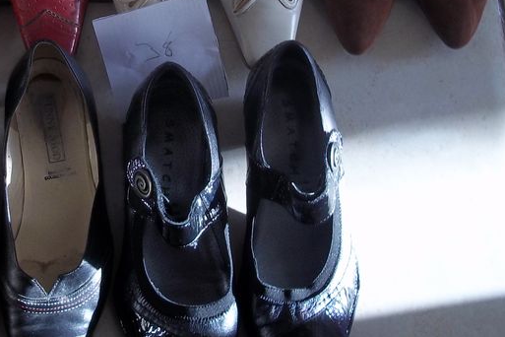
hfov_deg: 27.4
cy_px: 32
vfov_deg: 18.4
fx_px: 1024
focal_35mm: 73
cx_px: 135
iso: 80
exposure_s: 1/50
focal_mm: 6.5
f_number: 3.1
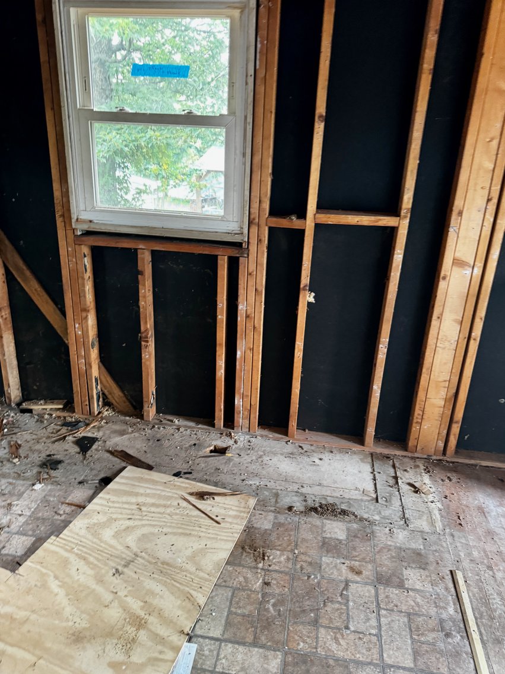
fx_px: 467
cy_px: 337
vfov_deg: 71.6
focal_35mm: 24
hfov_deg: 56.8
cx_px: 252
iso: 400
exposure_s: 1/60
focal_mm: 6.76
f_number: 1.78
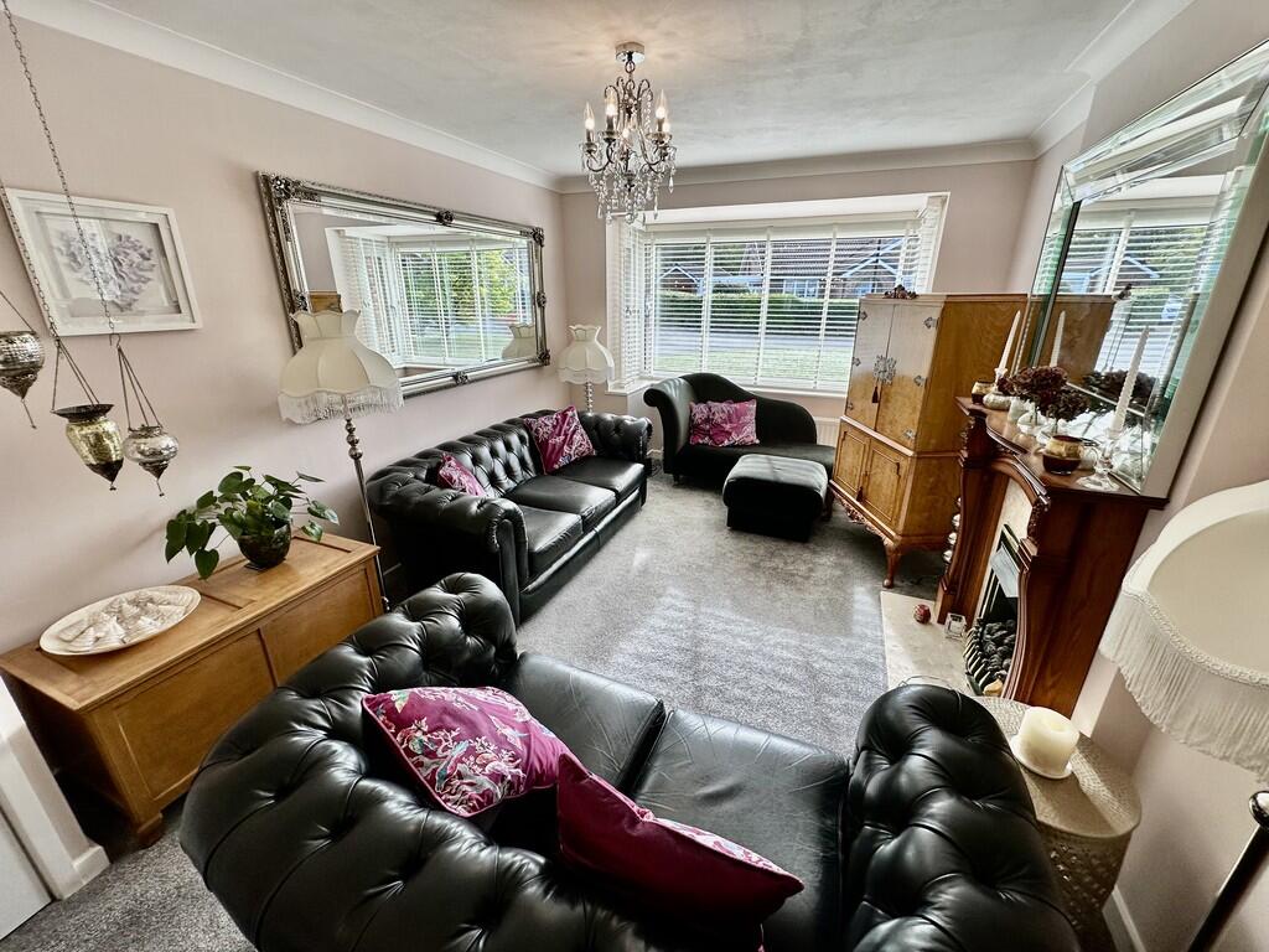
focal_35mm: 14
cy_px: 476
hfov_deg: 102.1
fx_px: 513
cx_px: 634
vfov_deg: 85.7
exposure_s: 1/100
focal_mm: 2.22
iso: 50
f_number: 2.2
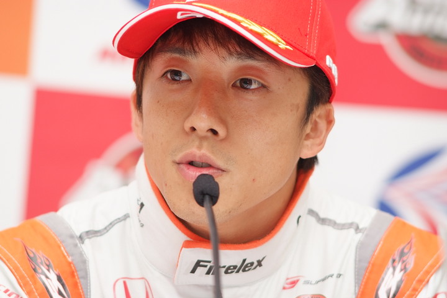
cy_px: 149
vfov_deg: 5.1
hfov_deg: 7.6
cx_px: 224
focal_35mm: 270
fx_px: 3352
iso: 400
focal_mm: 180
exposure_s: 1/250
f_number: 2.8
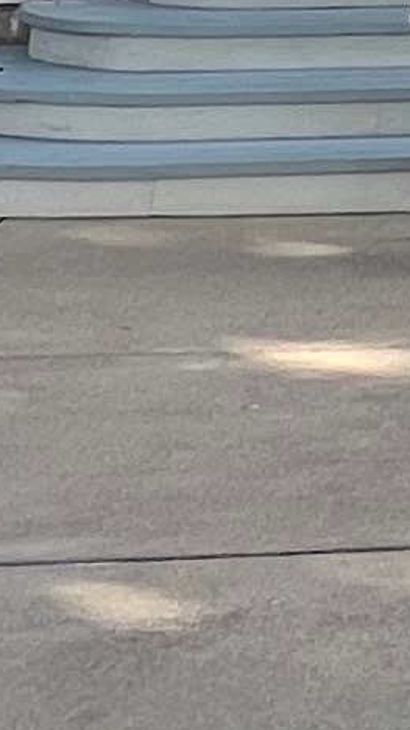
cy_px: -1008
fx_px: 2360
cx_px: 1275
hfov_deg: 8.3
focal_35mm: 122
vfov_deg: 13.2
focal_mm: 1.57
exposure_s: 1/827
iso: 32
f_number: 1.8
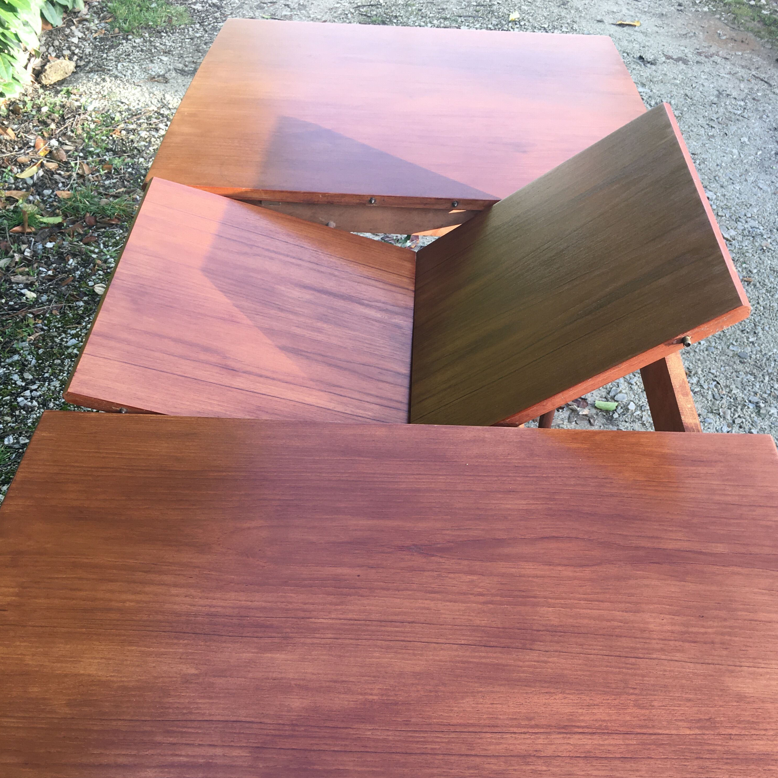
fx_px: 890
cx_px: 397
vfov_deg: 46.5
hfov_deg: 47.2
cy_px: 515
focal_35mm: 35
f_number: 2.2
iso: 25
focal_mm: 4.15
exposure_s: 1/107
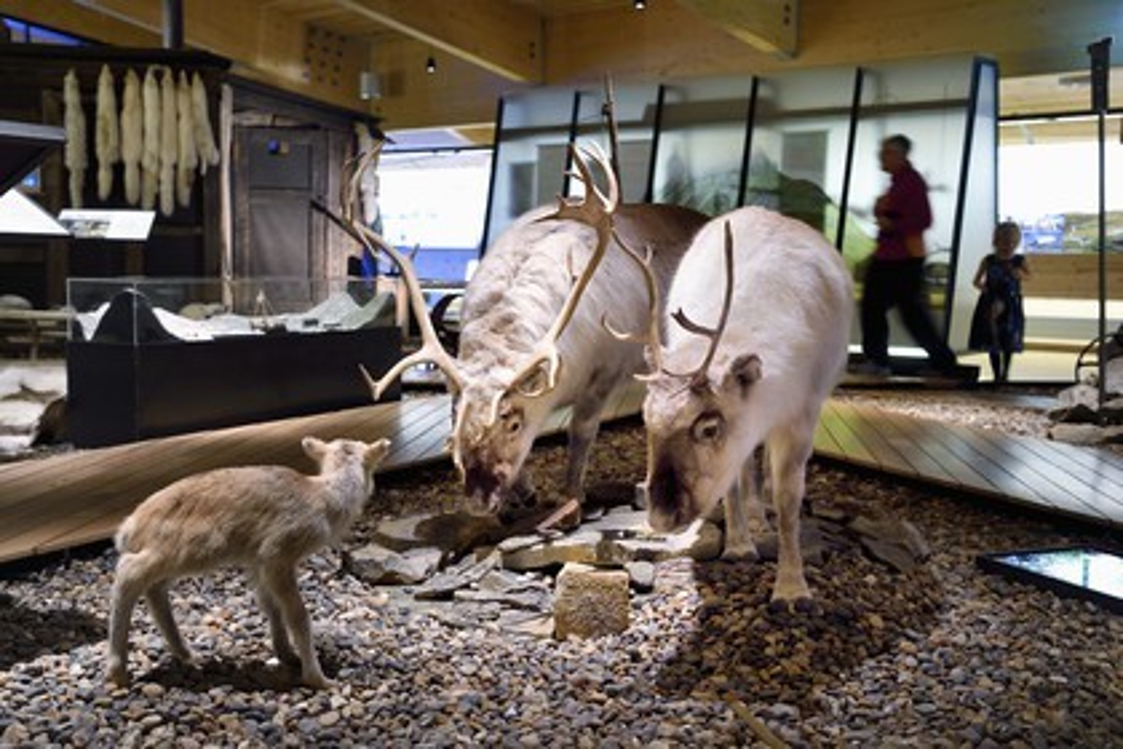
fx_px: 1310
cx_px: 562
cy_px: 374
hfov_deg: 46.4
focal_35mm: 42
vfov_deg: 31.9
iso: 800
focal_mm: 42
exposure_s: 1/10
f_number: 4.5
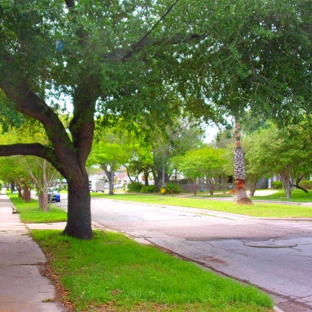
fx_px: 479
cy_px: 159
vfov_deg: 36.1
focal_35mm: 47
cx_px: 117
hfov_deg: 35.9
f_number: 3.9
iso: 80
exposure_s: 1/210
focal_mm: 7
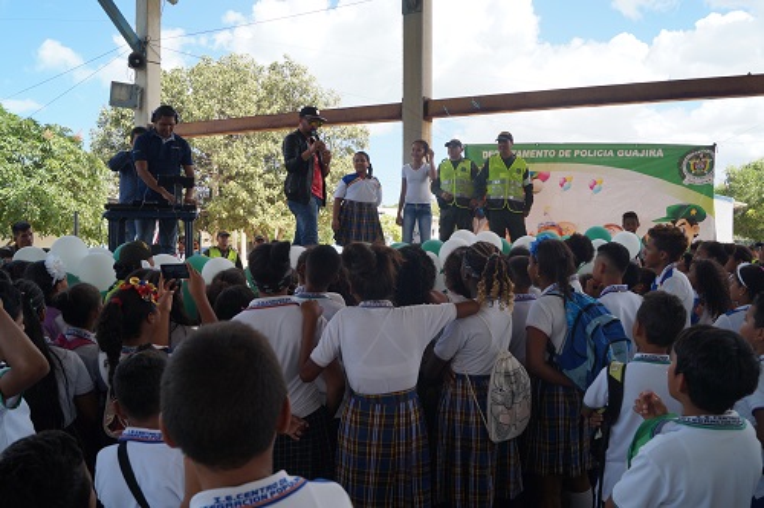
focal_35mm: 27
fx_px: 572
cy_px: 254
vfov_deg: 47.8
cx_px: 382
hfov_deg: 67.4
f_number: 6.3
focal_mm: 18
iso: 100
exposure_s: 1/200
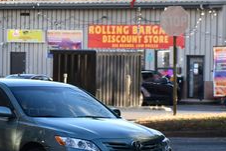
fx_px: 1568
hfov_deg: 8.2
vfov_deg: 5.5
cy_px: 86
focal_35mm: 250
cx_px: 30
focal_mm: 95
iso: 320
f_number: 5.6
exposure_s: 1/250
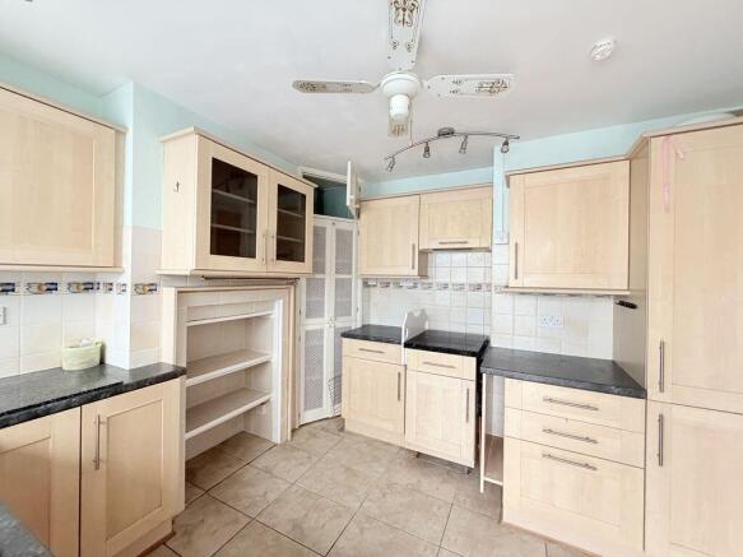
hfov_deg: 102.1
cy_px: 278
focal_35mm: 14
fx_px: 300
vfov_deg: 85.7
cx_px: 372
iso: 320
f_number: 2.2
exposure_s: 1/66
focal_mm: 2.22
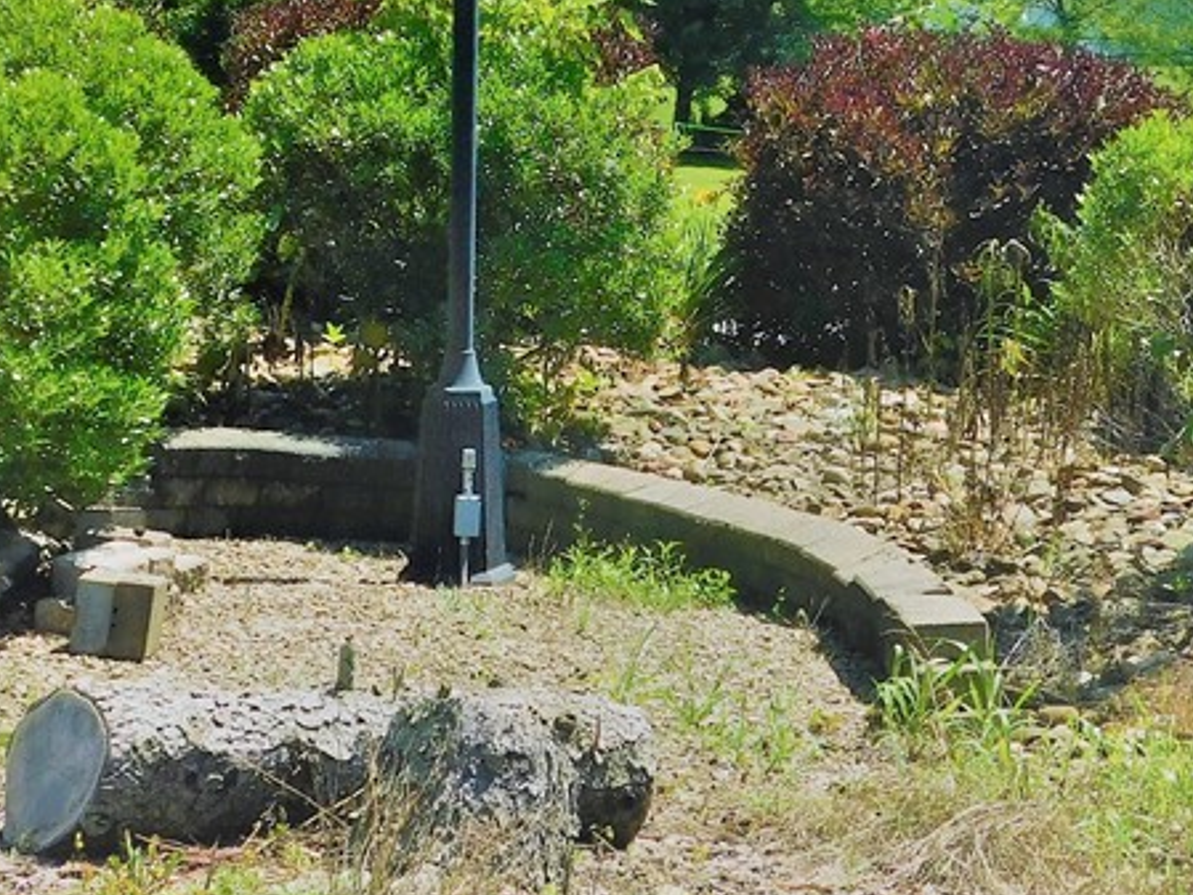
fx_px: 2827
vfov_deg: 17.9
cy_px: 203
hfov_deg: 23.8
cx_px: 472
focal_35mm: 82
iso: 125
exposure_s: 1/1000
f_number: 3.5
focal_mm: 6.3
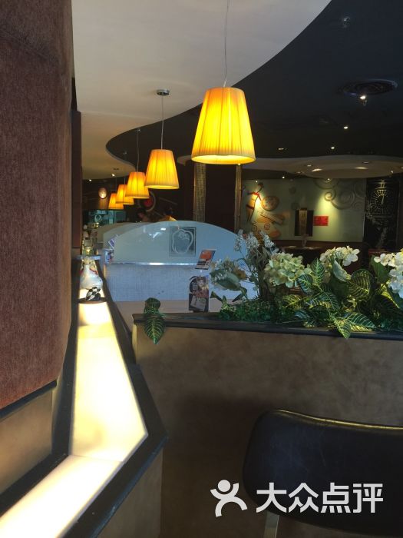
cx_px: 202
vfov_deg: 61.7
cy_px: 269
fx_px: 450
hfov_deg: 48.2
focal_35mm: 29
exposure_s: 1/30
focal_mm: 4.15
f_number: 2.2
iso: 50
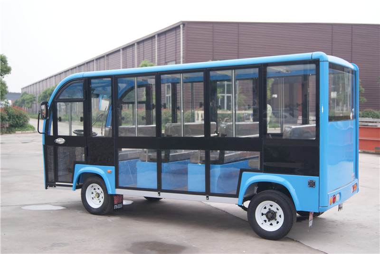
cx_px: 190
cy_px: 127
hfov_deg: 43.6
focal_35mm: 45
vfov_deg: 29.9
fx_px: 475
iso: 100
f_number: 5
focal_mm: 30
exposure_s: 1/160
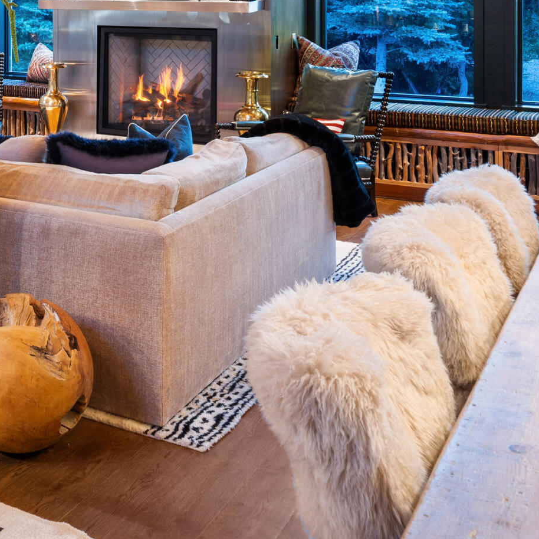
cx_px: 4
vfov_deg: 29.9
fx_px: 934
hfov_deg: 30.1
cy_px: -8
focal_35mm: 53
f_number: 7.1
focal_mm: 19
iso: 500
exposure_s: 6
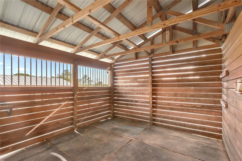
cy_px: 80
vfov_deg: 77.3
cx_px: 121
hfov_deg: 100.4
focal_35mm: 15
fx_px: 101
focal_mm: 10
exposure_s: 1/6
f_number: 9
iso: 250
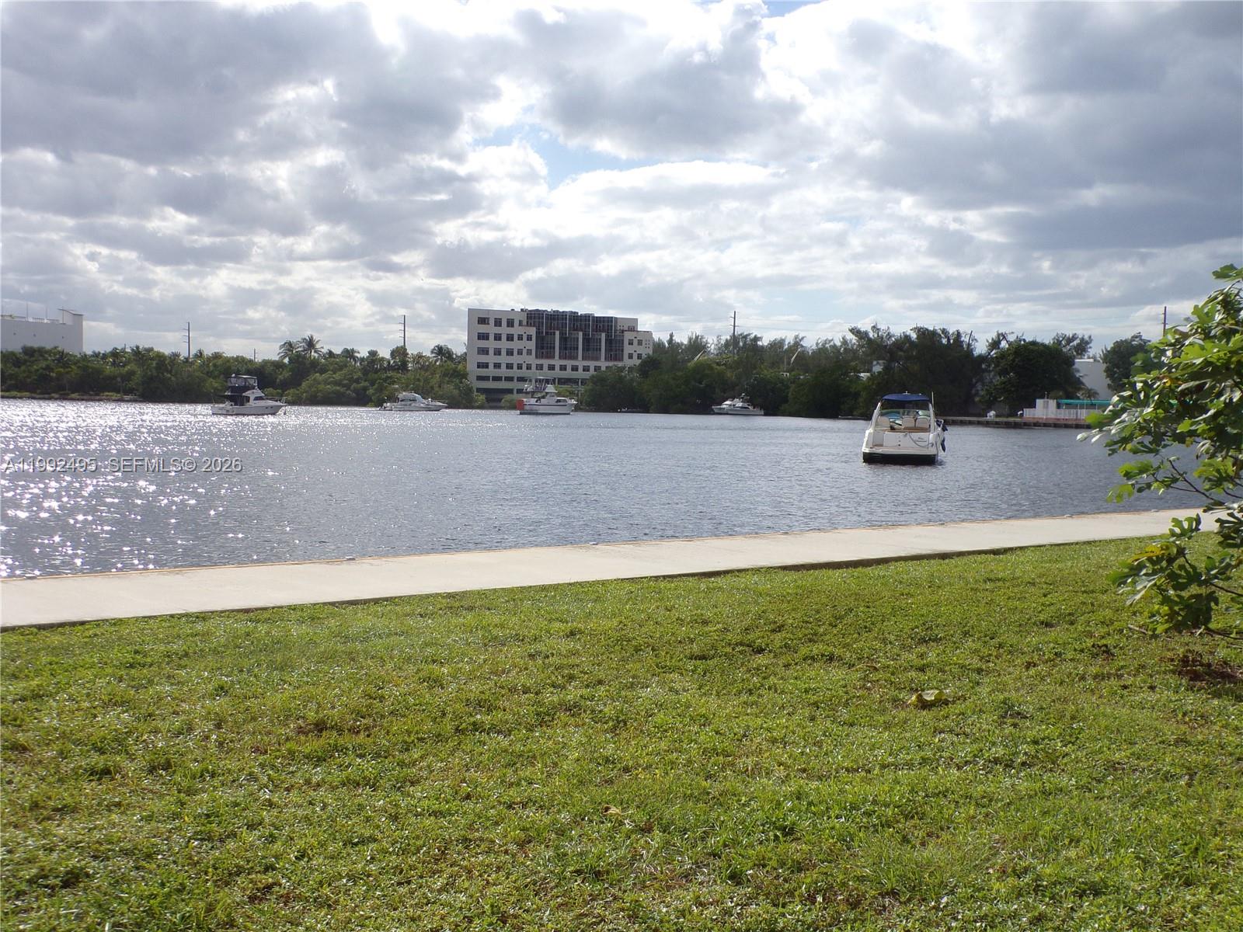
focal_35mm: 42
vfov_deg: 34.3
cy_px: 466
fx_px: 1508
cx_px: 622
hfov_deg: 44.8
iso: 80
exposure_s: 1/1000
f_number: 4.9
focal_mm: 7.6
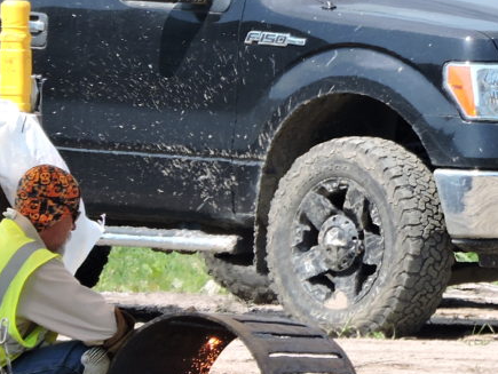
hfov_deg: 1.1
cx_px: 689
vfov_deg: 0.8
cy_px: 80
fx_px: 26450
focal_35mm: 1837
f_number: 4.9
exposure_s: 1/320
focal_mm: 107
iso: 100
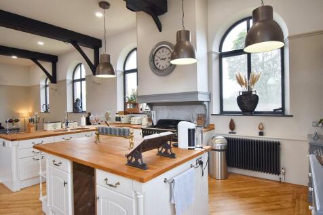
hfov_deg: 81.2
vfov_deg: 59.5
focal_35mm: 21
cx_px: 162
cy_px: 108
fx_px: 188
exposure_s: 1/25
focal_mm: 14
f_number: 5
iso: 100
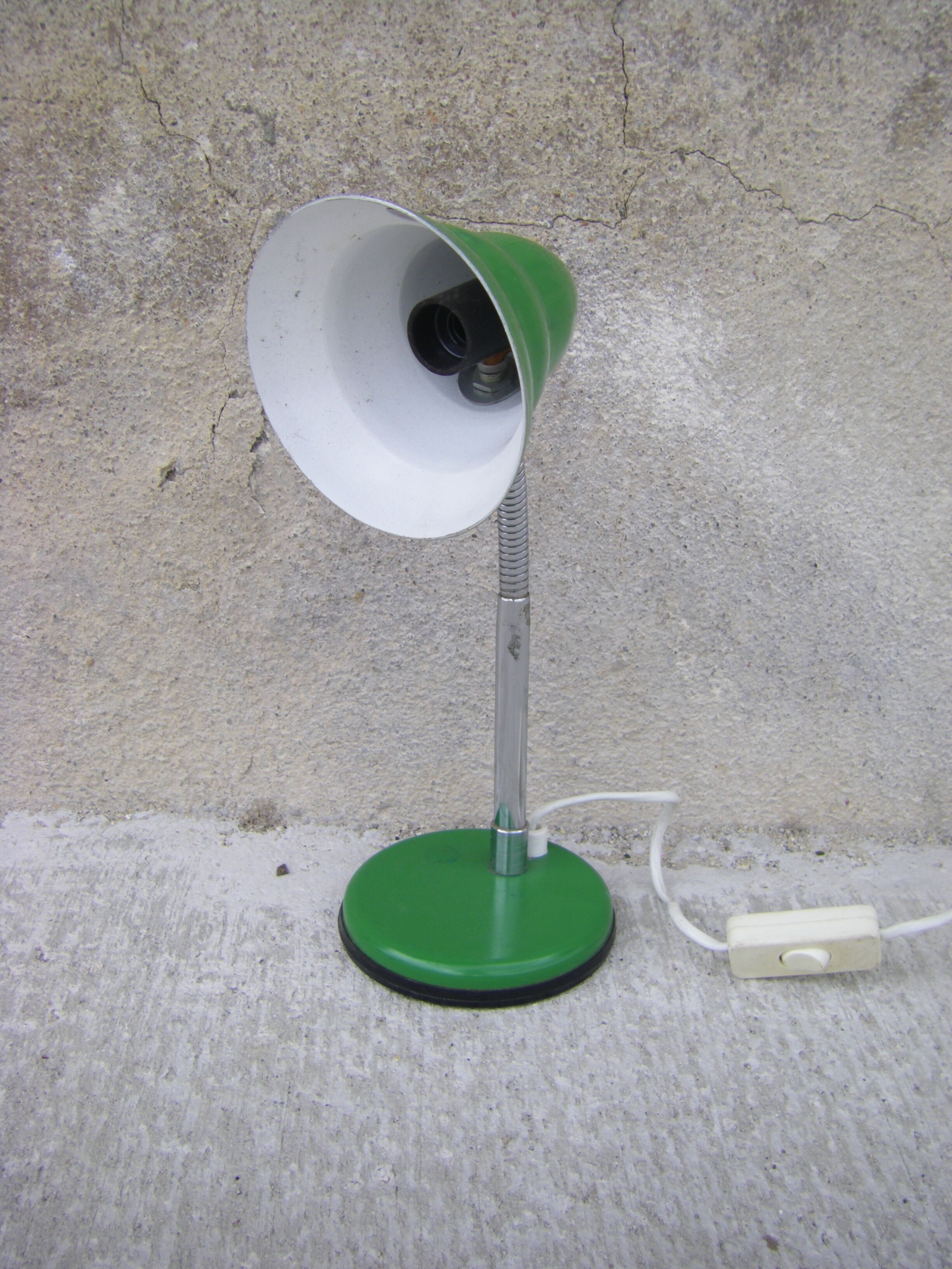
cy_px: 634
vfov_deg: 49.0
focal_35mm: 38
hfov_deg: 37.7
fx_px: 1393
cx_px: 476
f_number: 3.5
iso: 64
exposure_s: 1/125
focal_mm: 6.3
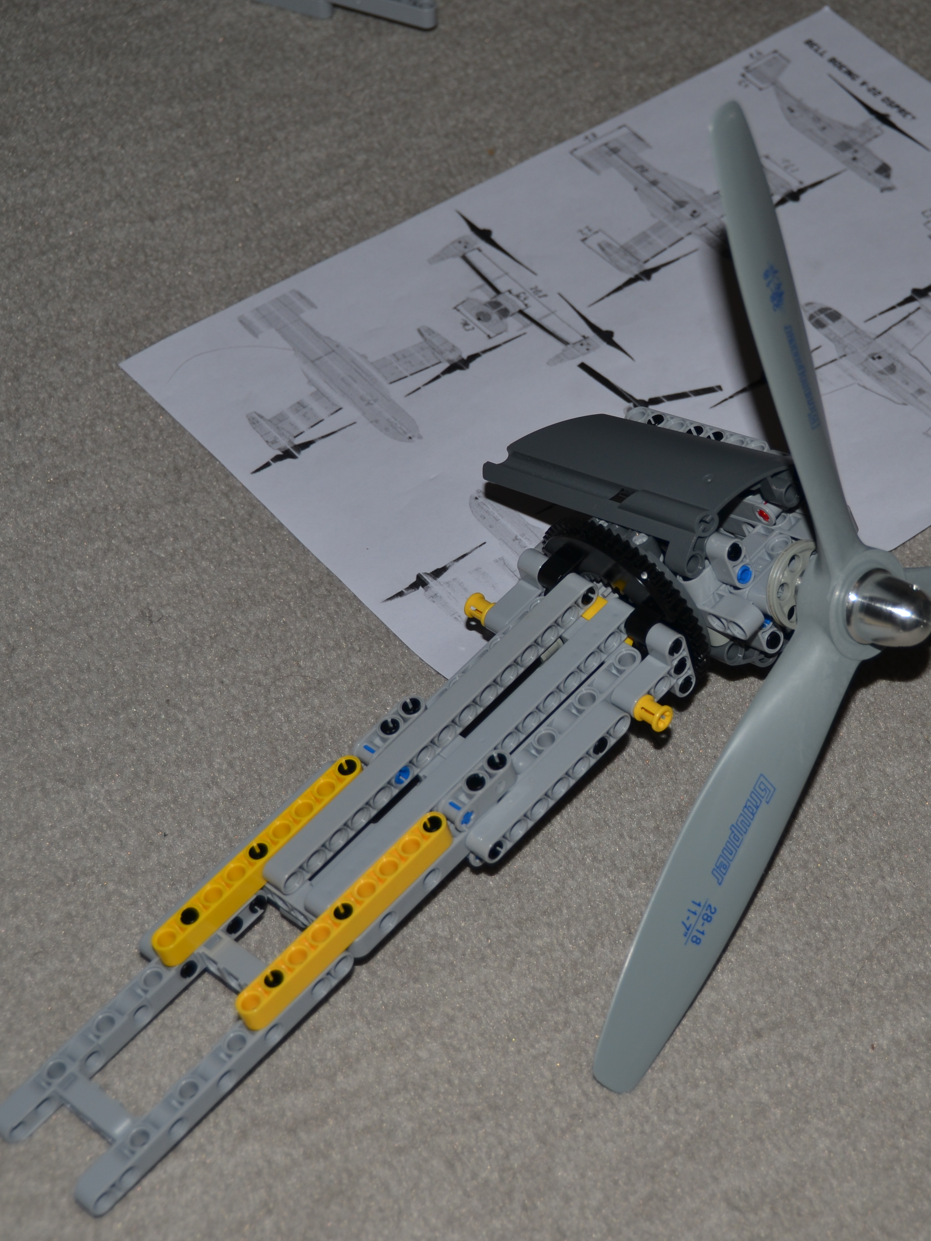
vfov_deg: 25.4
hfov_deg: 19.1
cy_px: 626
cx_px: 697
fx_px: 2751
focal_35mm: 77
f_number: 4.2
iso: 100
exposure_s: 1/60
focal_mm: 35
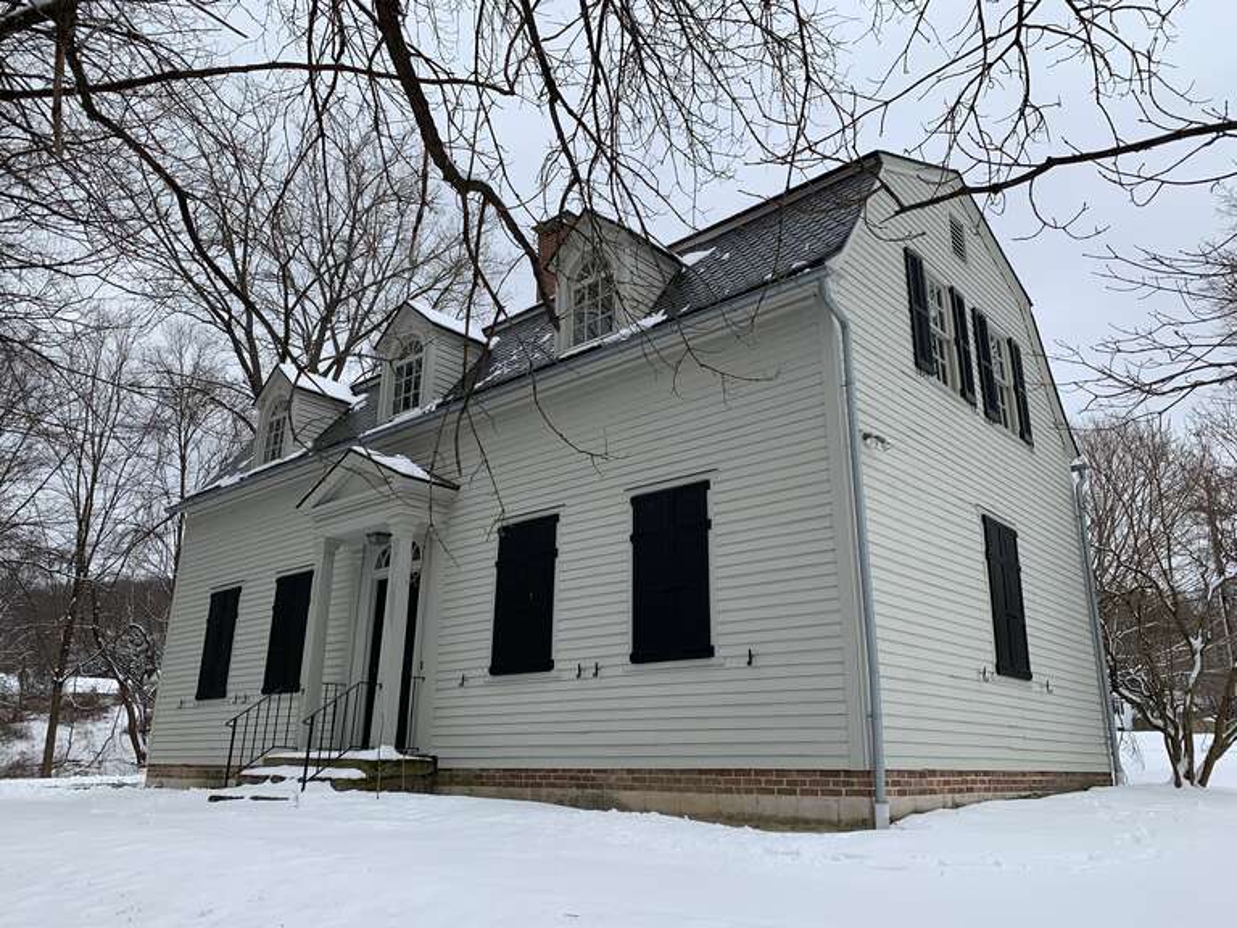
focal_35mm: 26
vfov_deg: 53.1
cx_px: 618
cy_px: 464
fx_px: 929
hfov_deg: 67.3
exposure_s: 1/1880
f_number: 1.8
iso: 25
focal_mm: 4.25
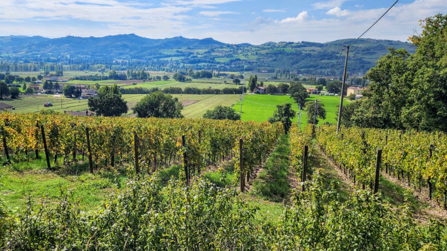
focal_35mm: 33
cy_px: 104
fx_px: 391
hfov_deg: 58.5
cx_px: 160
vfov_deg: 35.5
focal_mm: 6.4
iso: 12
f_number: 1.8
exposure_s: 1/1936
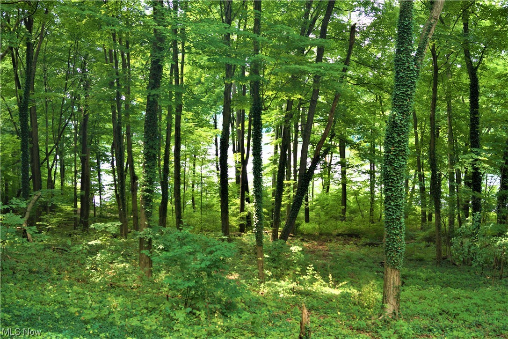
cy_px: 170
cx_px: 254
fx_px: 466
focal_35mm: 33
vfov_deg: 40.0
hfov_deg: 57.2
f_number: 4
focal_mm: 22
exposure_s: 1/60
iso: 100
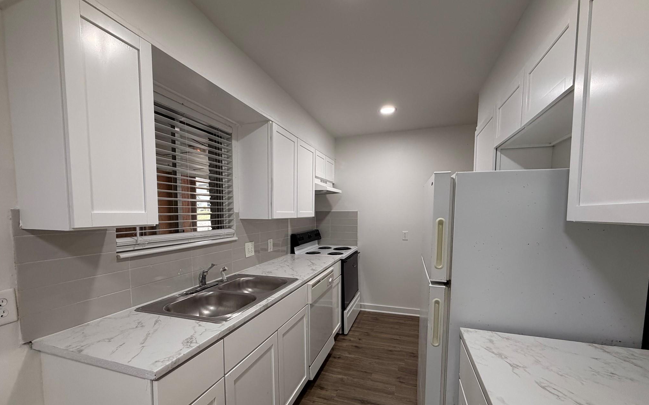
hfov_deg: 101.5
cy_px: 231
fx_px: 265
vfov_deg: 74.4
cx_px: 326
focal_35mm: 15
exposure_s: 1/120
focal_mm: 2.22
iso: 250
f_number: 2.2
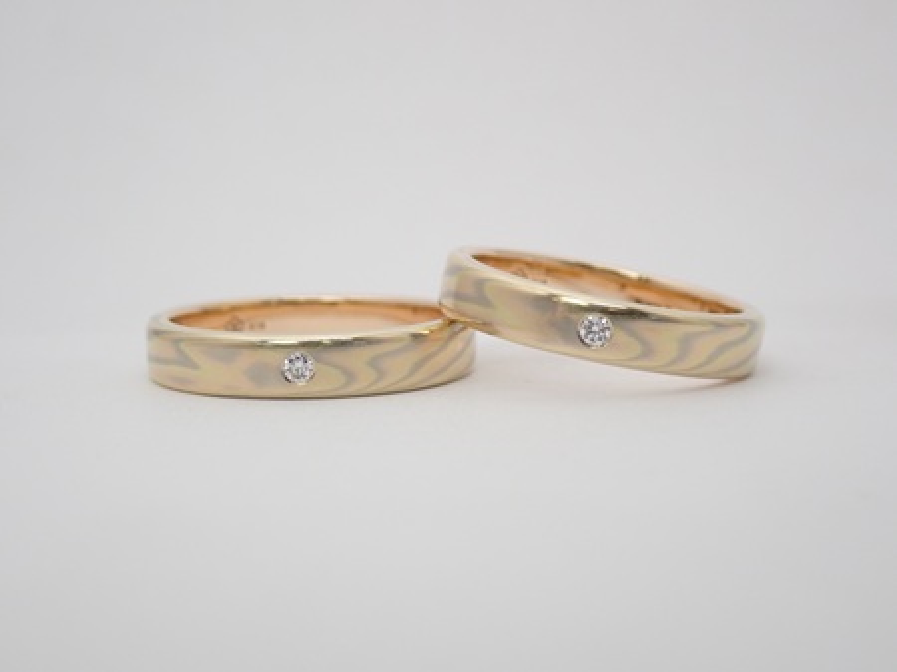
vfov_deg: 19.1
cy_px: 336
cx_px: 448
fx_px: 1994
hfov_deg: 25.3
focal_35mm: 77
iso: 200
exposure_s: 1/125
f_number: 4.1
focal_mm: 13.65
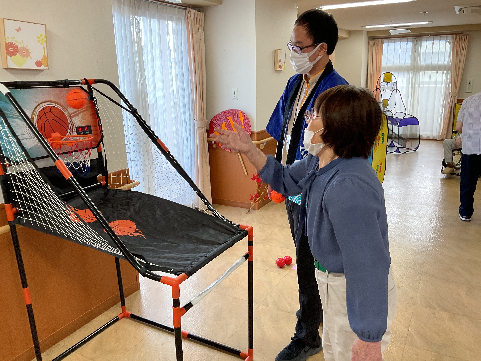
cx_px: 240
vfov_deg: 48.2
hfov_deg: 61.7
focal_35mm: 29
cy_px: 180
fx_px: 403
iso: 40
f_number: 1.8
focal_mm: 3
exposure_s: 1/50
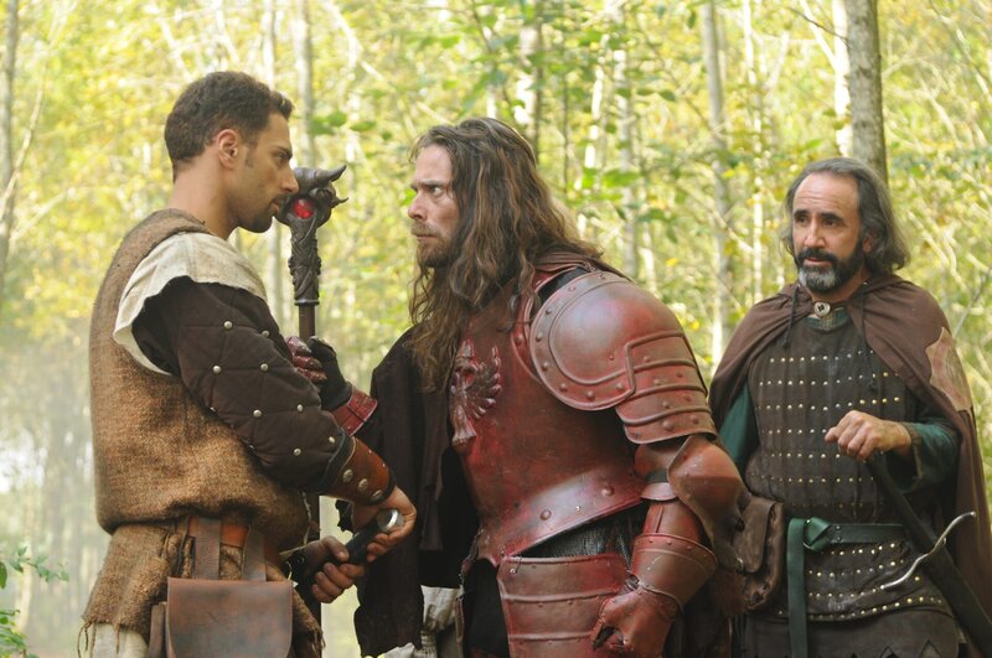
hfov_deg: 19.5
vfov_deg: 13.0
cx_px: 496
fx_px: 2889
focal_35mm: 105
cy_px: 329
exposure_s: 1/160
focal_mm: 70
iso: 320
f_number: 5.6
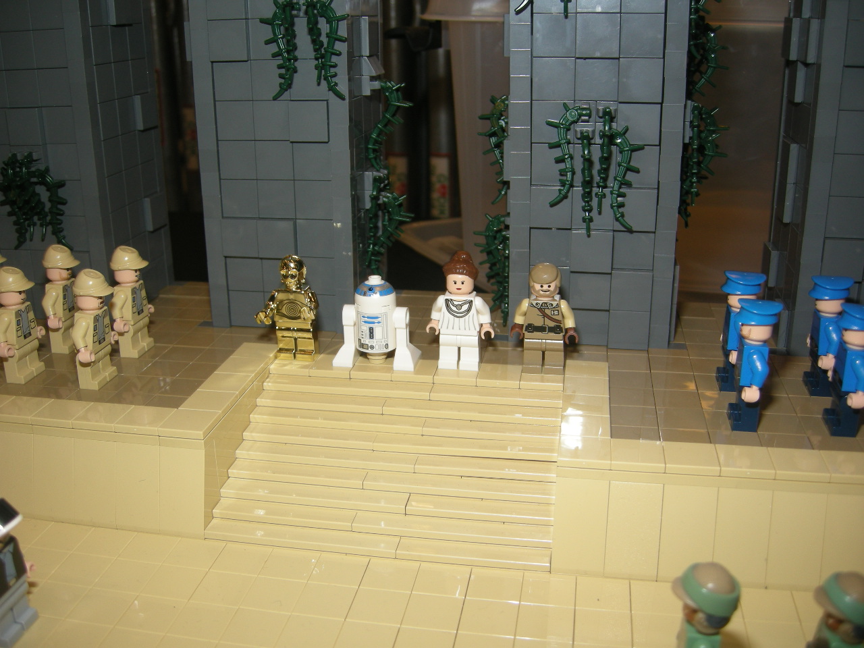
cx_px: 432
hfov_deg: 51.4
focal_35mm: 36
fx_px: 899
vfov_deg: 39.7
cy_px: 324
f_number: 2.7
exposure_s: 1/30
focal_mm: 7.5
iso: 64
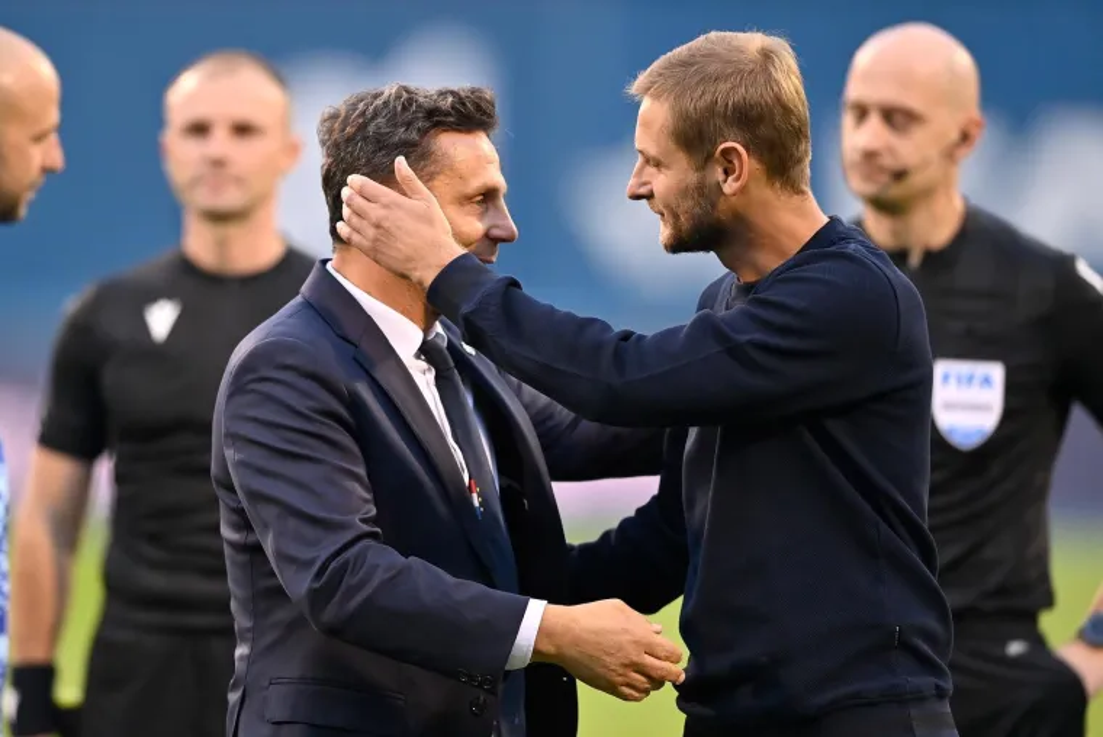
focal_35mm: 400
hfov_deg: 5.1
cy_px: 368
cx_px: 552
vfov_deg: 3.4
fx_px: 12265
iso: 2000
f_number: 2.8
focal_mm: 400
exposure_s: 1/1250
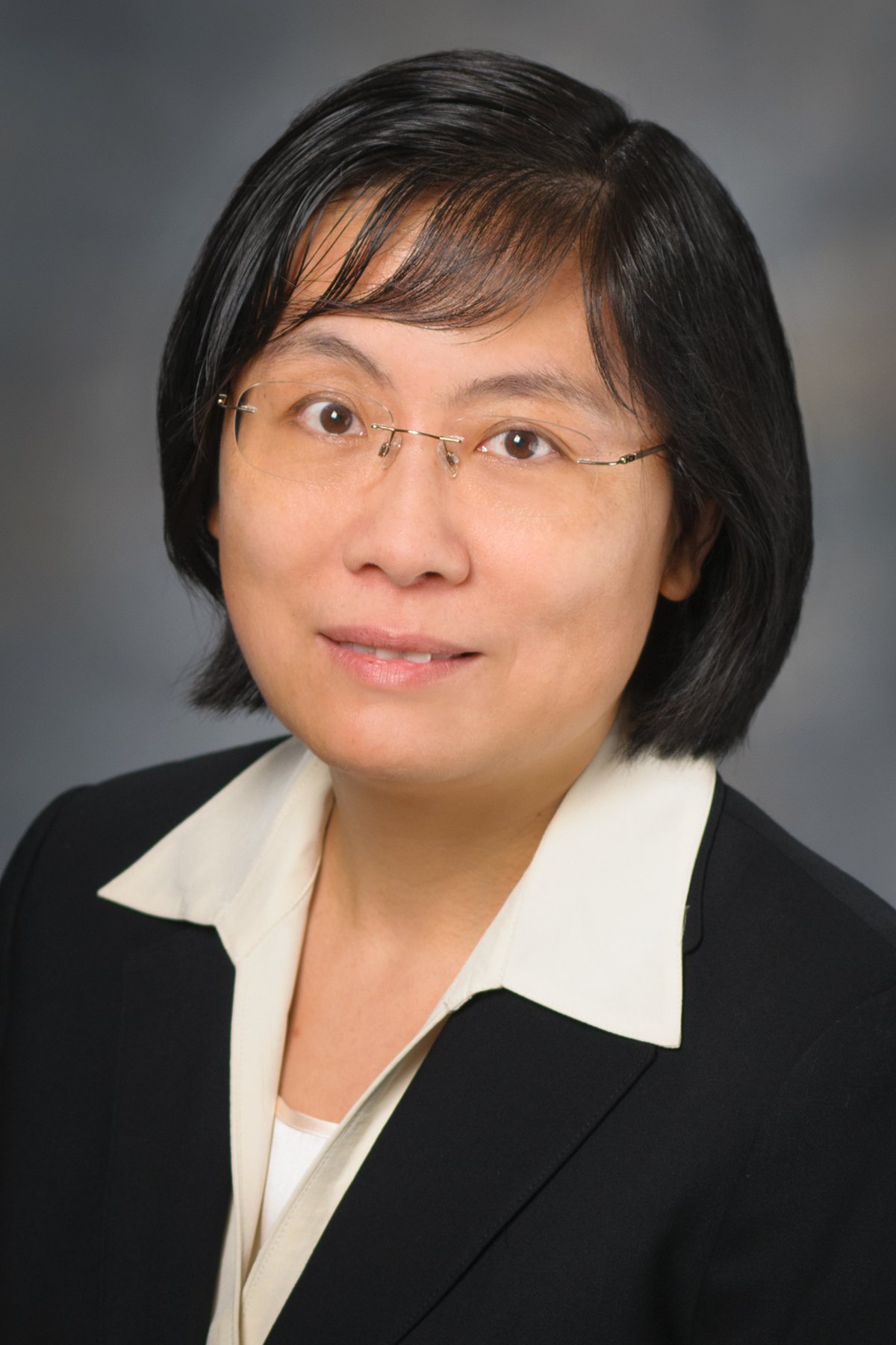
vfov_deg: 13.7
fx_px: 5600
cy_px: 672
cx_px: 448
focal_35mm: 150
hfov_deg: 9.1
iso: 200
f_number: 5.6
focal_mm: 100
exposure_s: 1/100
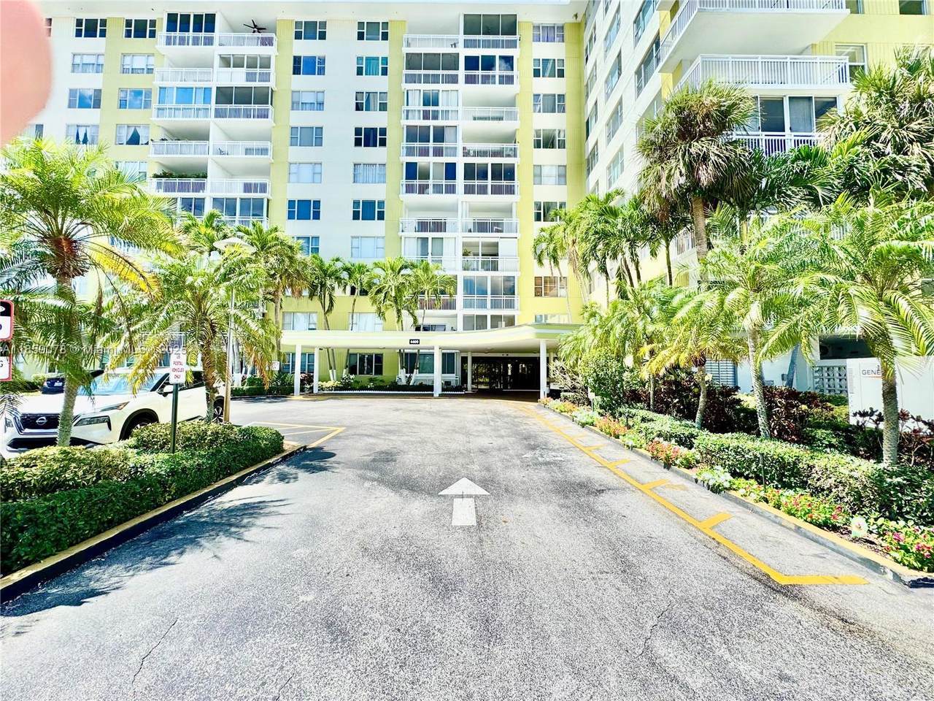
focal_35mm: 14
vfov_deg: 85.7
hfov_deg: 102.1
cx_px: 467
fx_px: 378
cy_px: 350
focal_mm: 2.22
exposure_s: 1/1672
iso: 40
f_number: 2.2
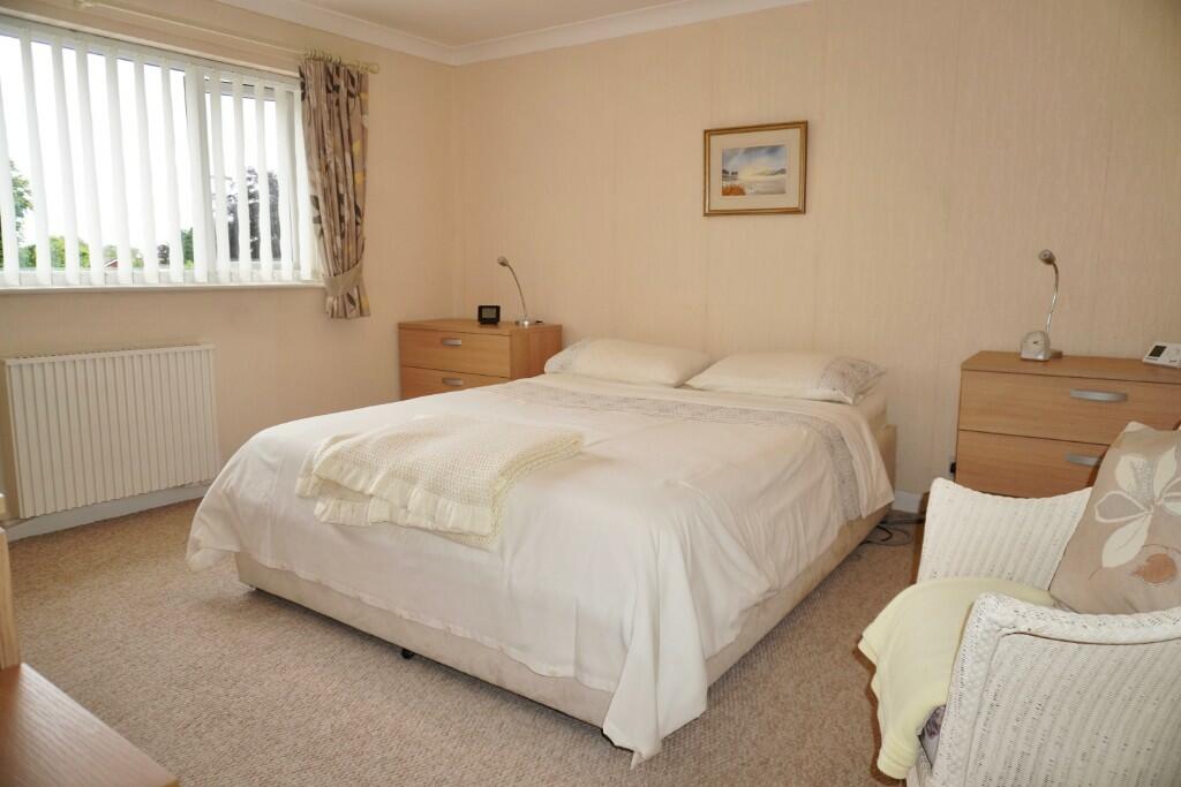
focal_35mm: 24
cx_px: 590
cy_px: 394
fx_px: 787
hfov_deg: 73.7
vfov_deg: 53.1
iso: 400
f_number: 3.5
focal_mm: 16
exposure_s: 1/125
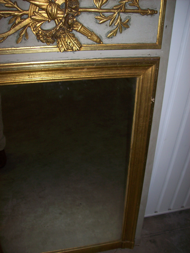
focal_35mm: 36
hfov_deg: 39.6
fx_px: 264
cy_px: 126
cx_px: 95
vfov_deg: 51.4
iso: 80
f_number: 2.7
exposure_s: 1/64
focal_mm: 6
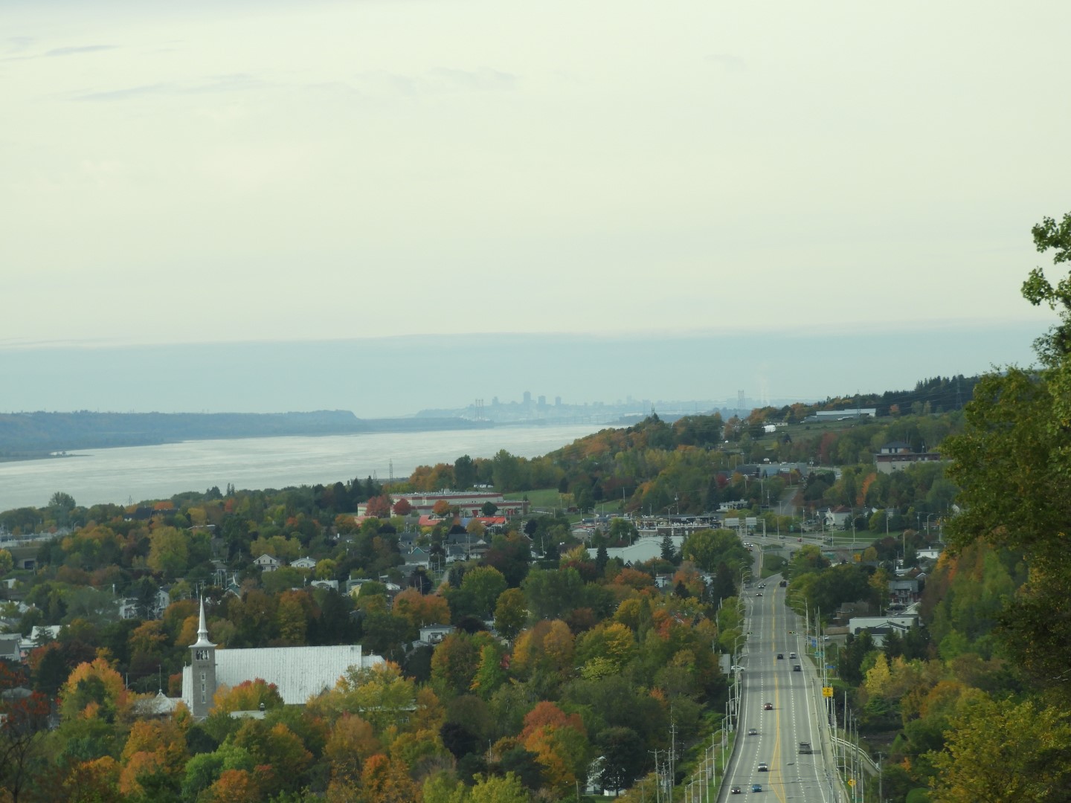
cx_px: 536
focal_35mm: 170
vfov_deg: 8.7
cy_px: 402
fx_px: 5260
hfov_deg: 11.6
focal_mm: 30.5
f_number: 5.2
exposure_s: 1/250
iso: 100
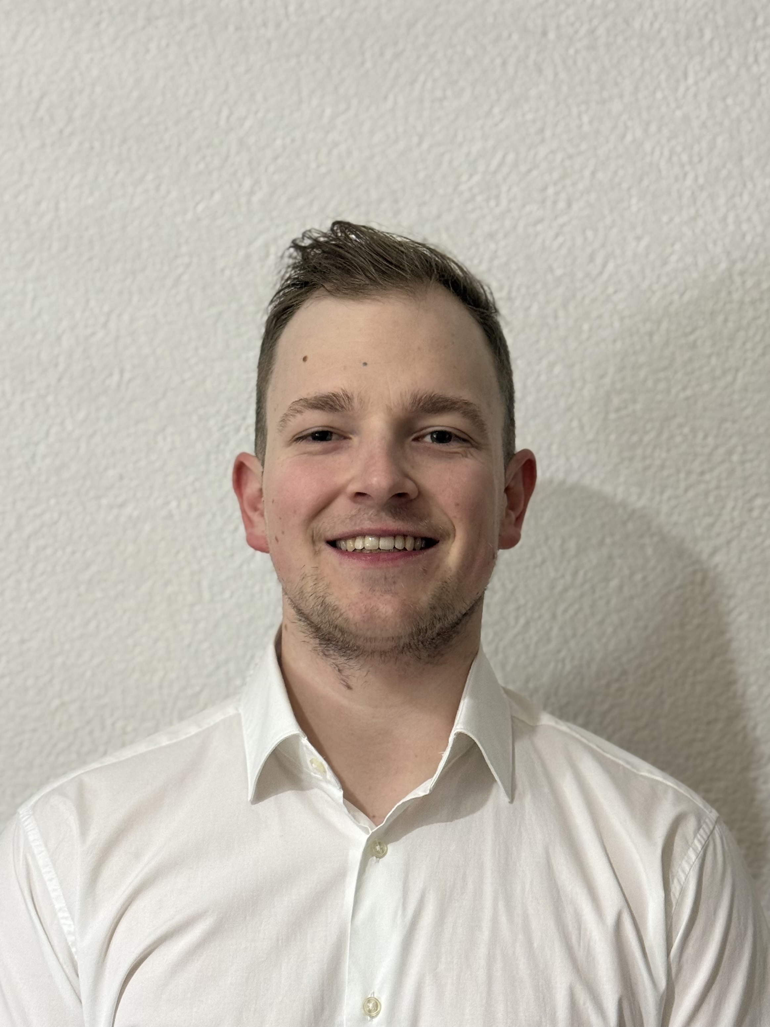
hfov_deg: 30.3
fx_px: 1424
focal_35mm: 48
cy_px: 514
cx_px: 385
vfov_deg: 39.7
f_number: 1.78
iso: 320
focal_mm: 6.76
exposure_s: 1/40
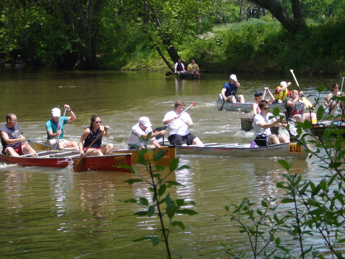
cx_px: 172
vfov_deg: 10.4
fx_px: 1415
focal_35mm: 142
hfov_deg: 13.9
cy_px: 130
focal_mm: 16.8
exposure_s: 1/250
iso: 80
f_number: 5.6
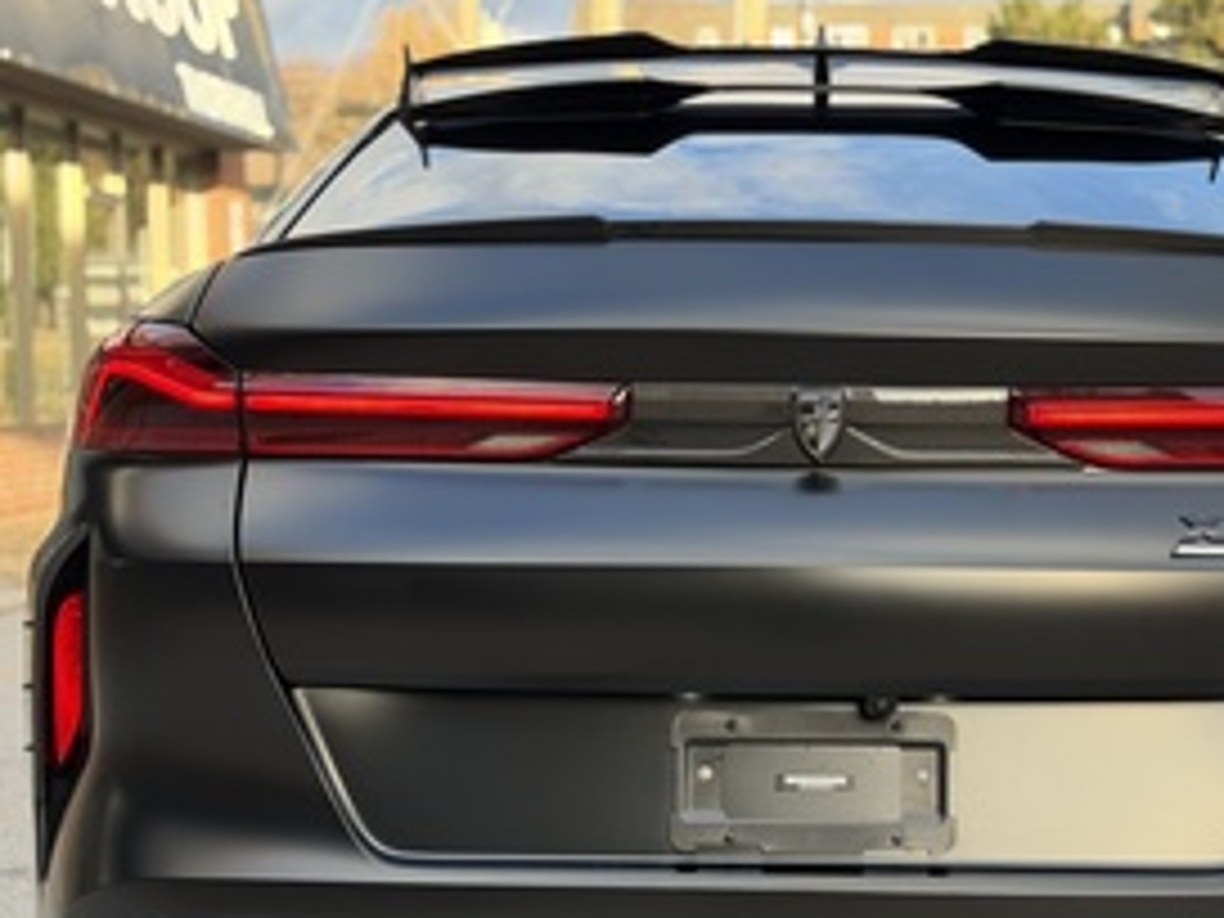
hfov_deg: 26.2
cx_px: 819
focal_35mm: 74
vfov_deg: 19.9
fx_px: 2617
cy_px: 560
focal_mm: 6.76
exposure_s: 1/215
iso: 64
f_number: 1.78
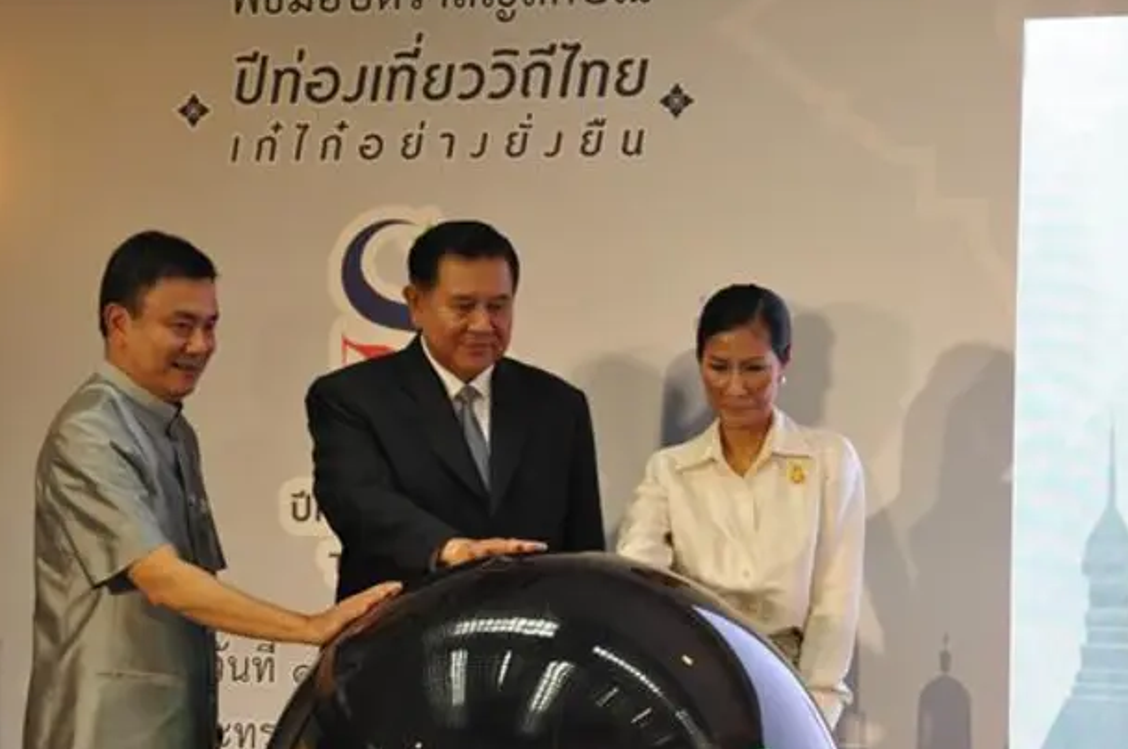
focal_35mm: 154
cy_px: 401
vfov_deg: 8.9
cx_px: 486
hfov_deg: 13.3
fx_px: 4820
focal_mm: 120
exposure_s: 1/125
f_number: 4.8
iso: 1600
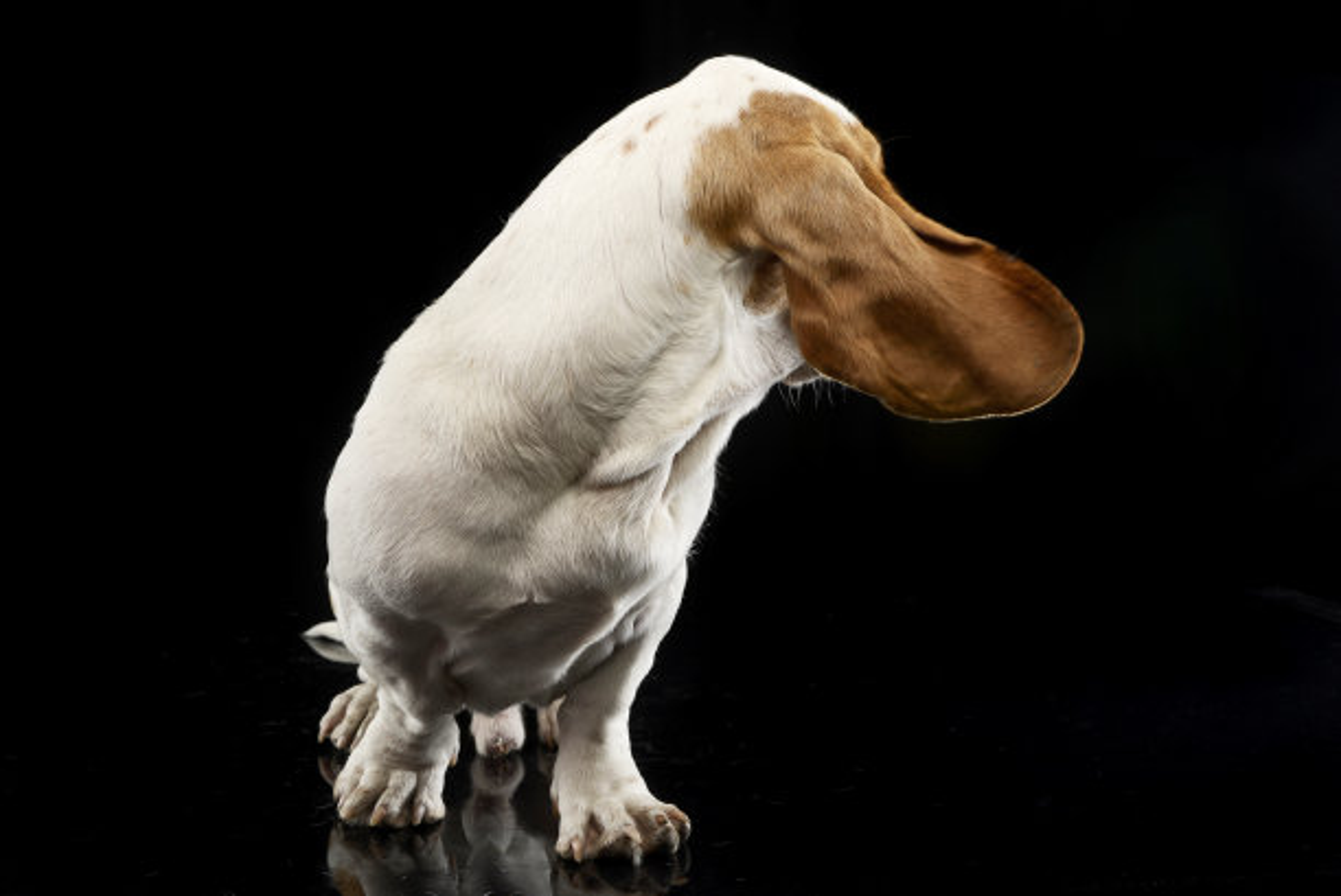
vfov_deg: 29.9
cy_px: 448
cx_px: 670
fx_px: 1677
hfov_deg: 43.6
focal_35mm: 45
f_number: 16
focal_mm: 45
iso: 50
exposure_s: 1/125
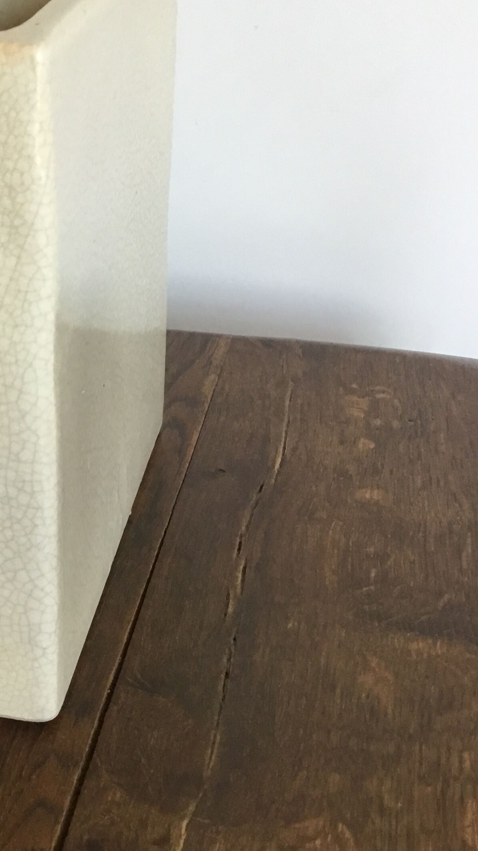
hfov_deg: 22.4
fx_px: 1172
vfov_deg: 39.9
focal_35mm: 52
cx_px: 31
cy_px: 430
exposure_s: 1/33
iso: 64
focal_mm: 3.3
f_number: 2.4
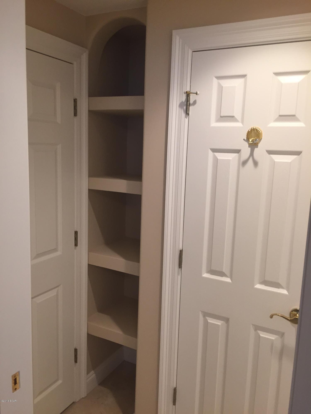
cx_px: 156
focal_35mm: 29
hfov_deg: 48.2
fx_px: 347
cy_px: 207
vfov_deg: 61.7
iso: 100
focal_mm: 4.15
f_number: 2.2
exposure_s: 1/30
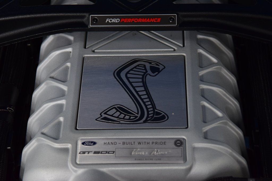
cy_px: 90
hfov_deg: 19.5
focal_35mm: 105
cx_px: 136
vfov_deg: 13.0
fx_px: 793
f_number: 7.1
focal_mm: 70
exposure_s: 1/30
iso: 1250
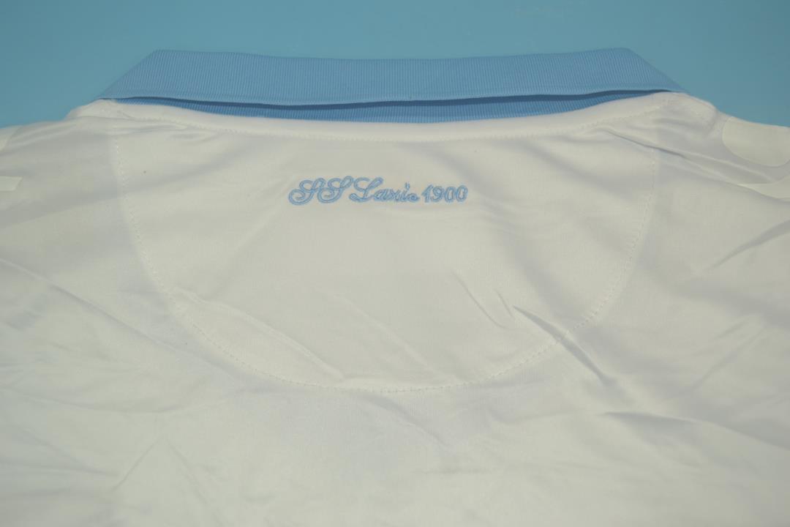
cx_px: 395
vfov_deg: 34.2
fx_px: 856
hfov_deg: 49.6
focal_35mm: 39
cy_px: 264
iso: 200
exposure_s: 1/200
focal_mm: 26
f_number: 4.2
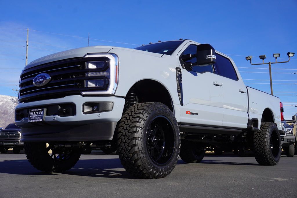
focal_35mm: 40
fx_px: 334
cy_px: 99
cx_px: 148
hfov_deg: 47.9
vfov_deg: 33.1
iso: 100
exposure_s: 1/160
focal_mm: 27
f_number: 11
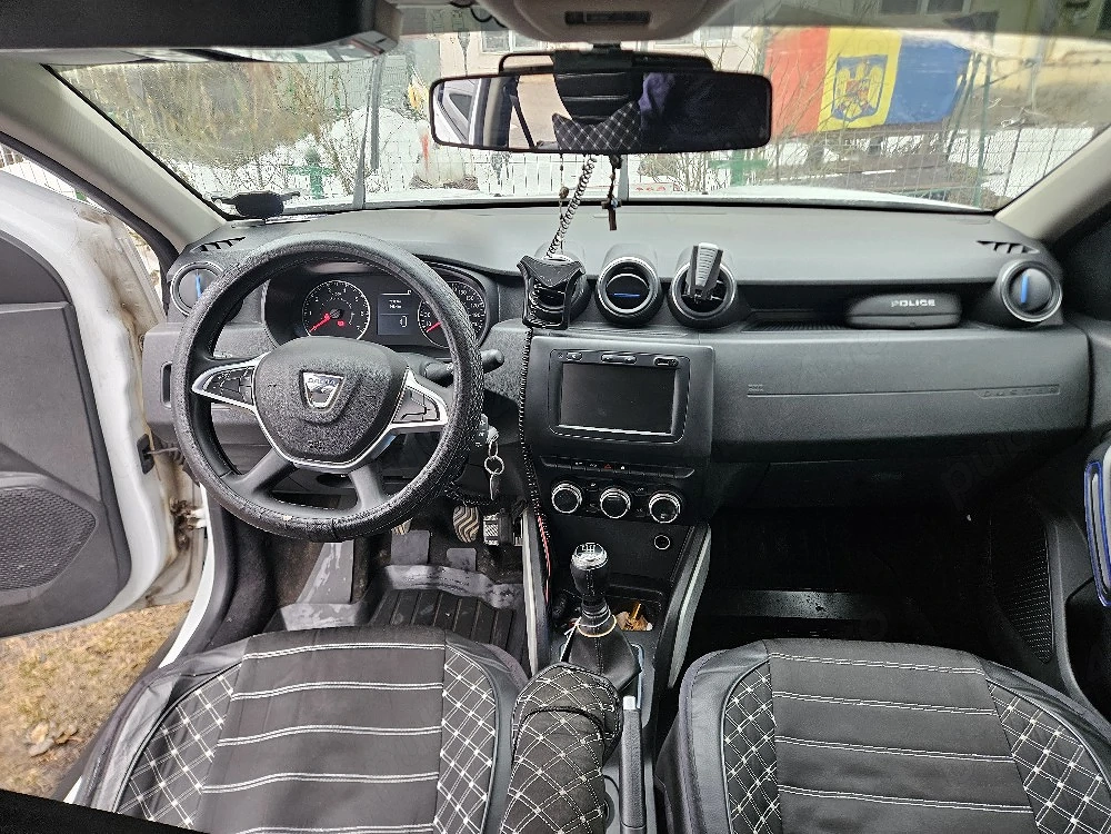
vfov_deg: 58.9
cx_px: 556
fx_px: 738
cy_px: 417
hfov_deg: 73.9
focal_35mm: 23
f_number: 1.8
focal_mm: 5.4
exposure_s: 1/182
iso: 160
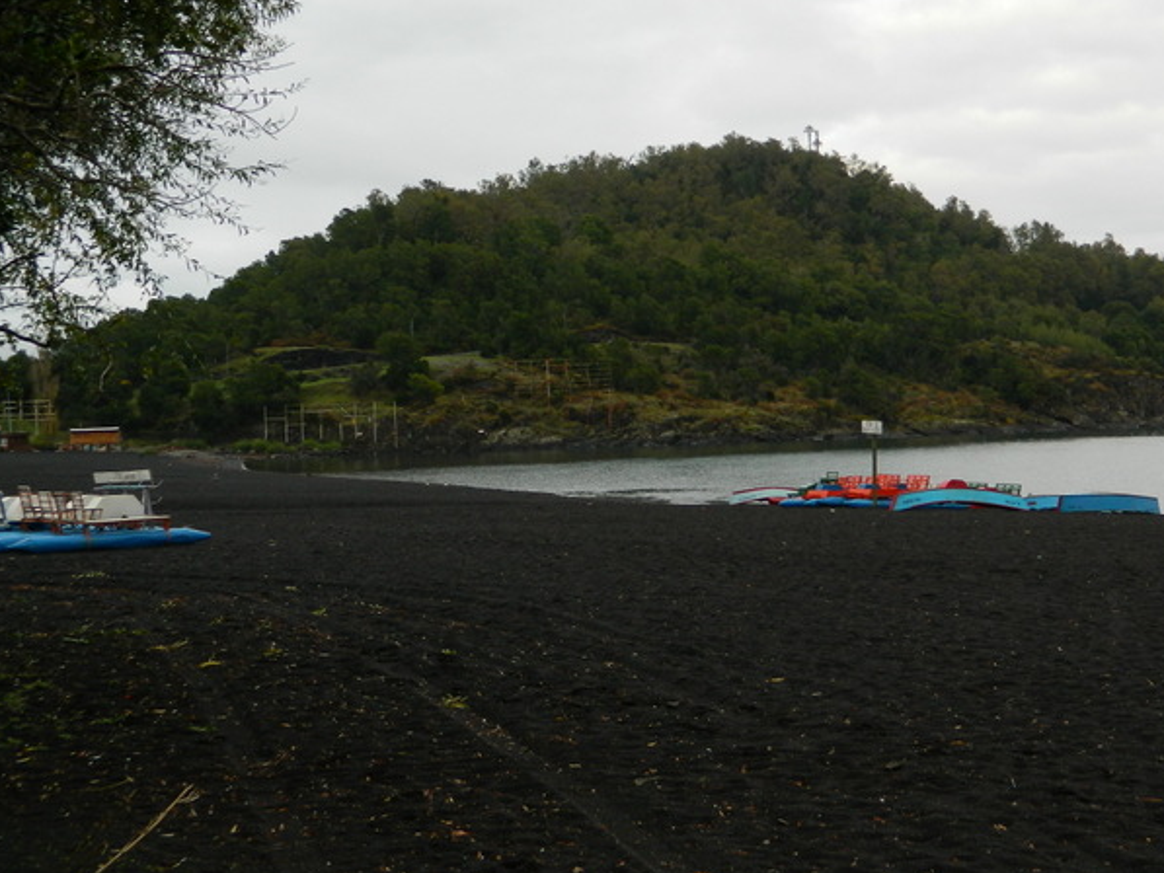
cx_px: 757
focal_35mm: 63
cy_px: 376
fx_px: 2119
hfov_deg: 30.5
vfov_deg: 23.3
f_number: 3.6
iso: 80
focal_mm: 8.4
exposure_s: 1/60
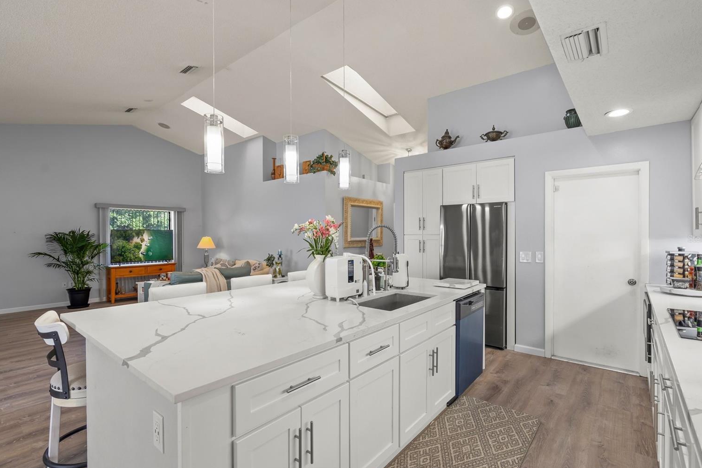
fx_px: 331
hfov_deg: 93.3
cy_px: 238
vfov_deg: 70.4
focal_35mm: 17
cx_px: 357
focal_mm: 16
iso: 250
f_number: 6.3
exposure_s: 1/5
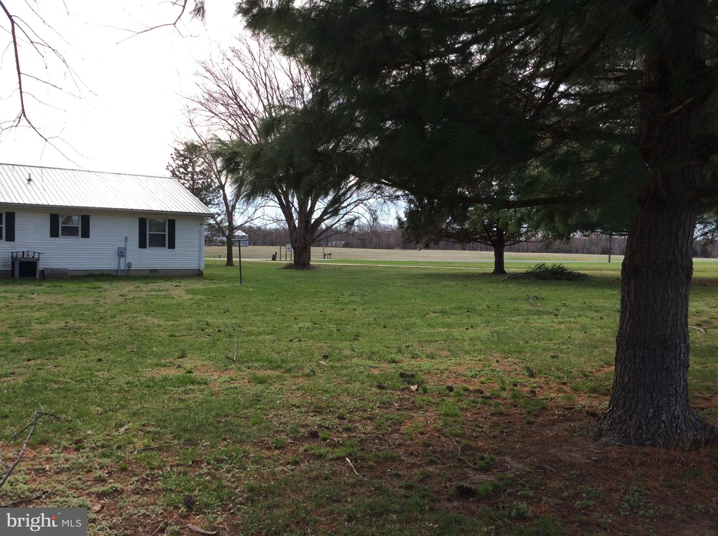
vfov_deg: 44.0
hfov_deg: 56.9
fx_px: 663
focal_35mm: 32
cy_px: 268
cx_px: 359
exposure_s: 1/706
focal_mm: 3.3
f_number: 2.4
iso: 32
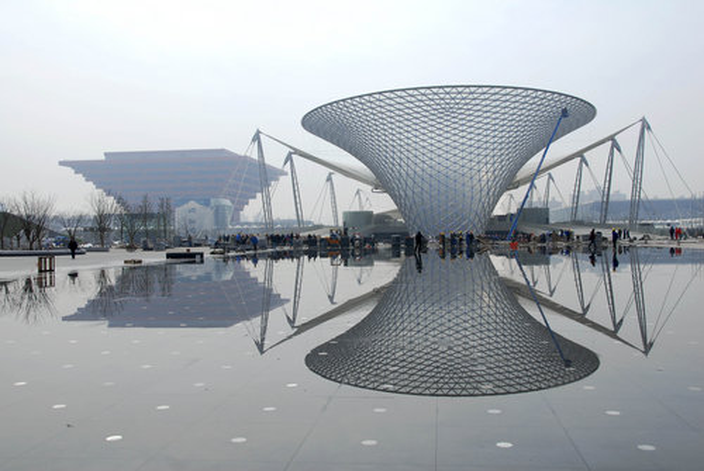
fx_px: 705
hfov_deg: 53.1
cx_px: 352
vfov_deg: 37.0
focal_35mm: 36
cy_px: 236
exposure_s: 1/1000
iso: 200
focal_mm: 24
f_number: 7.1
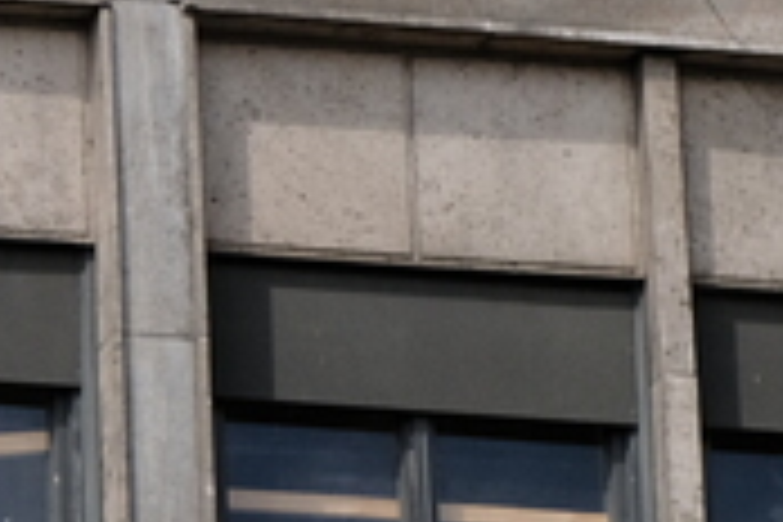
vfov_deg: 2.2
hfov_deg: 3.3
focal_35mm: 617
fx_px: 13419
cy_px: 236
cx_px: -356
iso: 640
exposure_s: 1/2700
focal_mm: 70
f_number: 5
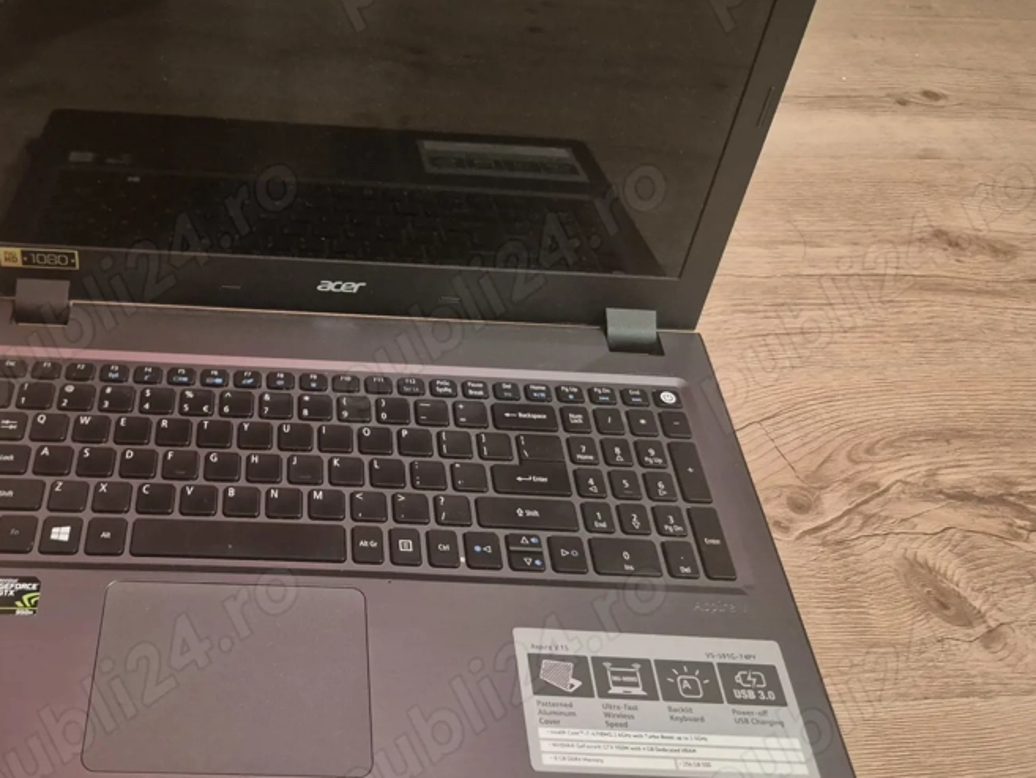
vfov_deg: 40.6
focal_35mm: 35
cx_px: 312
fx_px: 1048
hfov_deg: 51.2
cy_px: 317
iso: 1250
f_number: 1.8
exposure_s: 1/25
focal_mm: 5.4
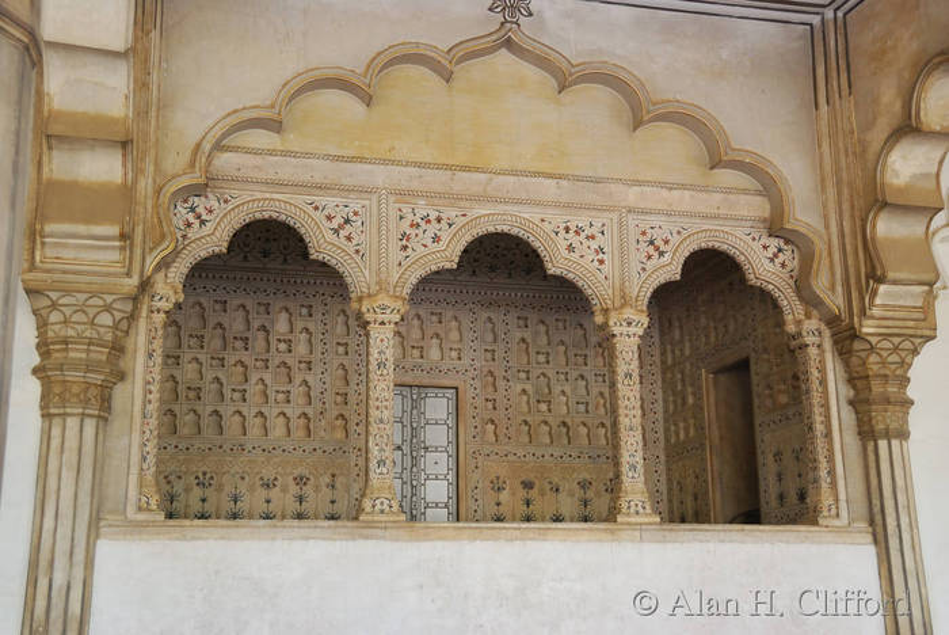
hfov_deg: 44.9
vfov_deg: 30.9
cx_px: 474
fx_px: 1148
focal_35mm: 44
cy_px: 318
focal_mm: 29
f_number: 4.2
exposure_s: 1/125
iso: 560
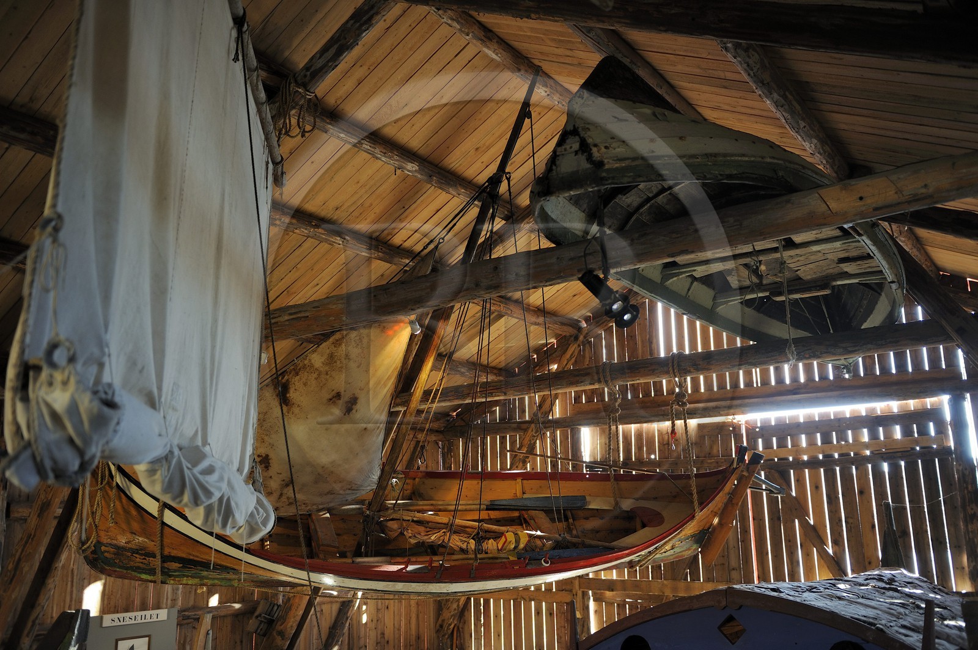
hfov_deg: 58.8
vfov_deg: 41.0
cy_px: 325
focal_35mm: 32
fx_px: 869
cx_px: 489
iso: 800
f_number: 3.2
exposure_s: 1/40
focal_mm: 32
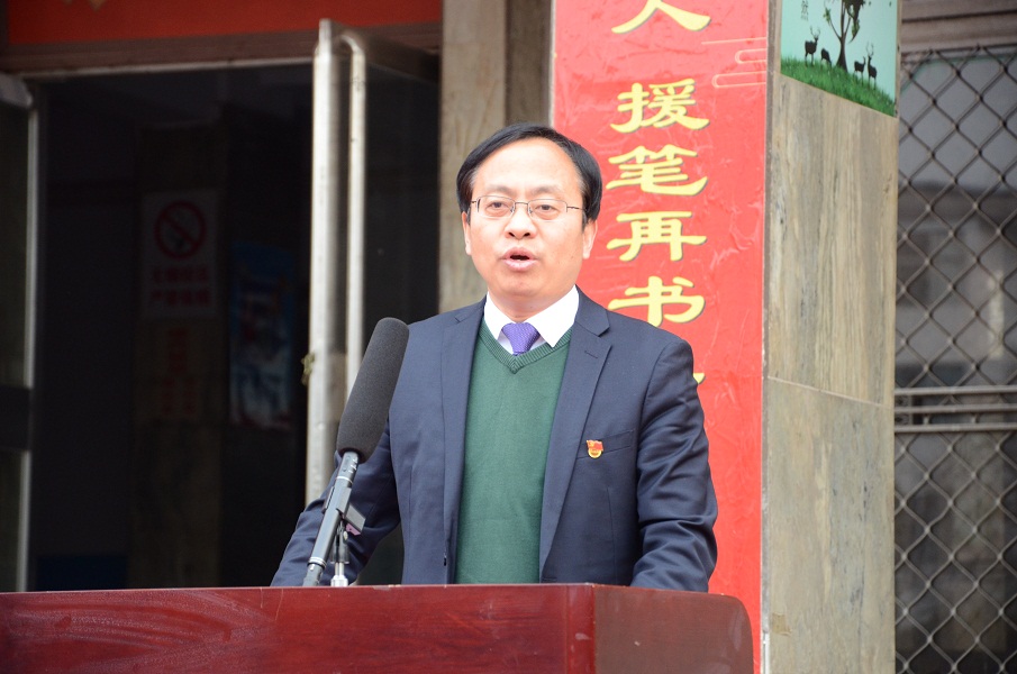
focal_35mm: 158
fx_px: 4441
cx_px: 508
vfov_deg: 8.7
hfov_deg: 13.1
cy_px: 337
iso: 1000
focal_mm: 105
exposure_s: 1/180
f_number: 5.6
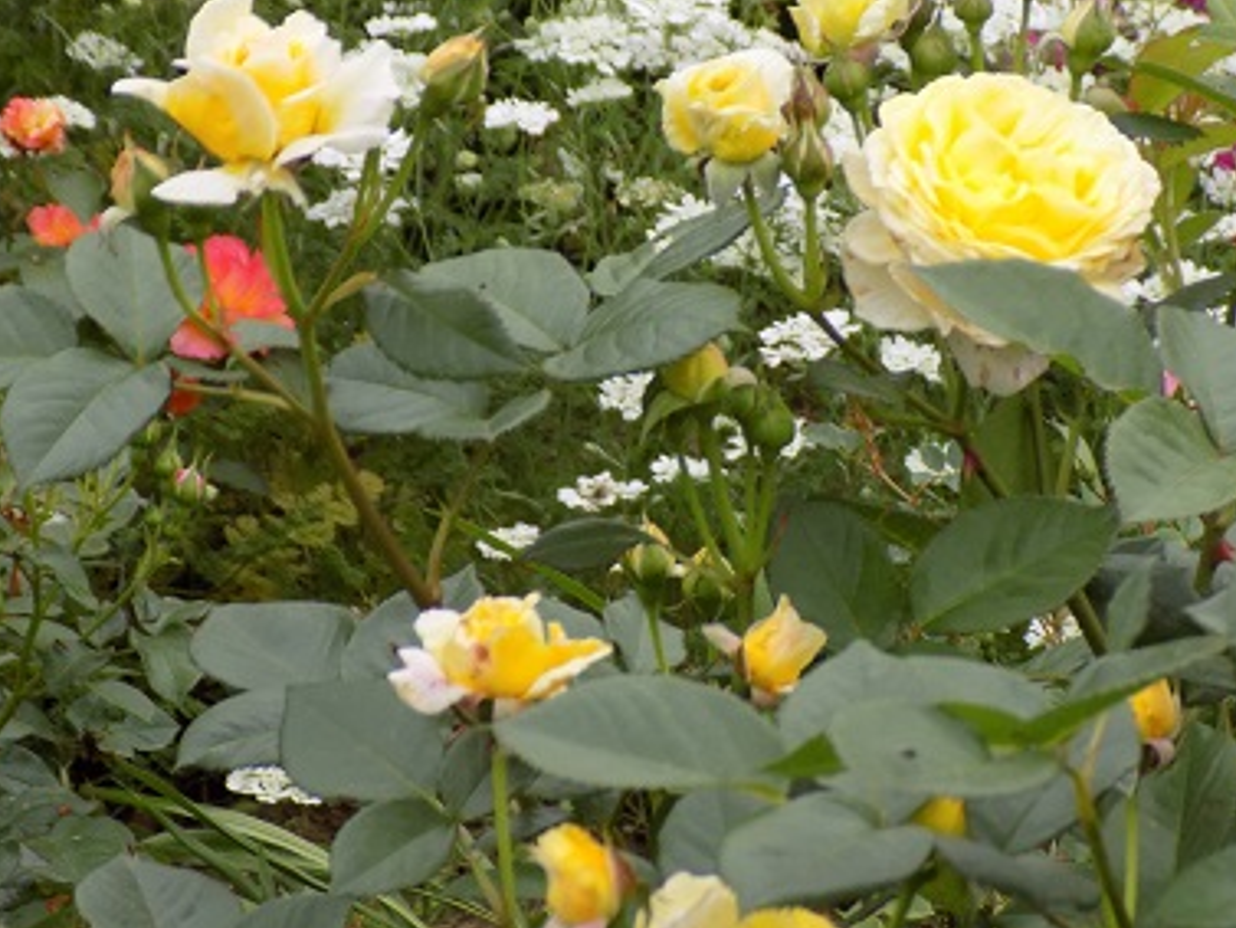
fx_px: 6001
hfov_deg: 11.8
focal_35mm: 168
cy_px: 371
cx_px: 702
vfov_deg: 8.8
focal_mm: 23.4
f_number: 5
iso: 220
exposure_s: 1/30
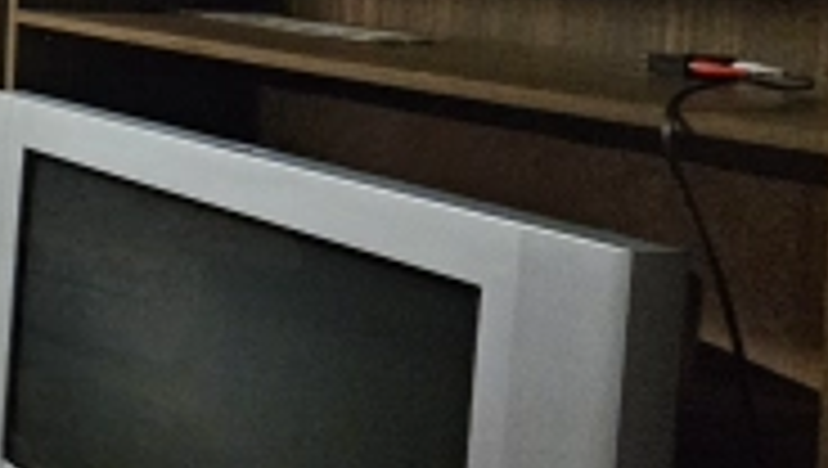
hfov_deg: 25.3
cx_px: -540
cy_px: -94
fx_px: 1055
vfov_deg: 22.9
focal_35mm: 48
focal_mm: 2.2
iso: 640
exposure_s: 1/33.3
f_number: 2.2
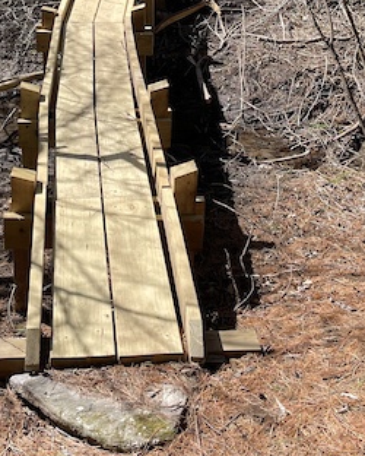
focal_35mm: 65
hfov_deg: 23.4
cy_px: 28
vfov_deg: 27.8
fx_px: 877
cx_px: 118
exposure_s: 1/1043
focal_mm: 4.2
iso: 32
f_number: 1.6
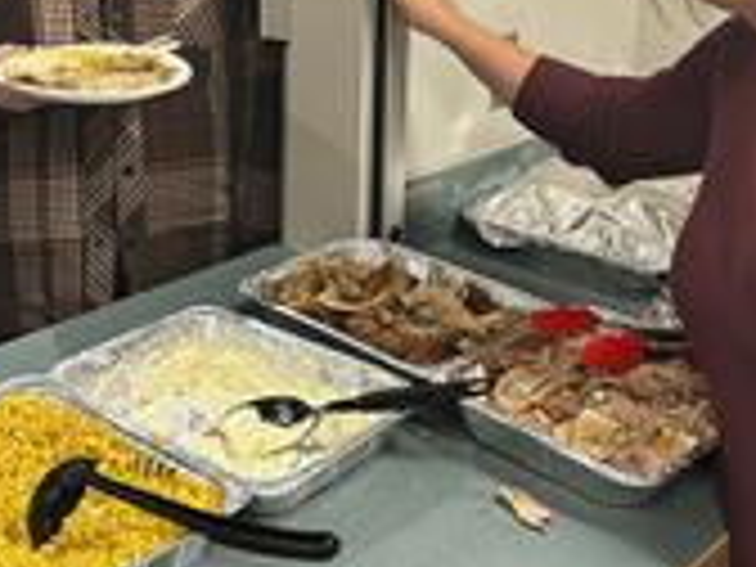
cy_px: -11
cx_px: 205
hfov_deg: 32.7
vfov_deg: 24.0
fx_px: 1267
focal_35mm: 58
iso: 125
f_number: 1.5
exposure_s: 1/60
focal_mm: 5.7
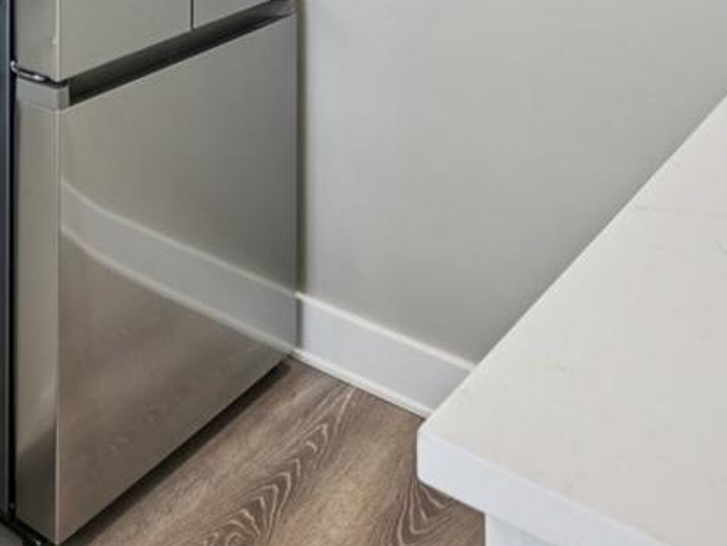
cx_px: -308
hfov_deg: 28.0
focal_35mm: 51
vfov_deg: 22.6
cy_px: -303
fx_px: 1072
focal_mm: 14
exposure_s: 1/15
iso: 400
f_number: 8
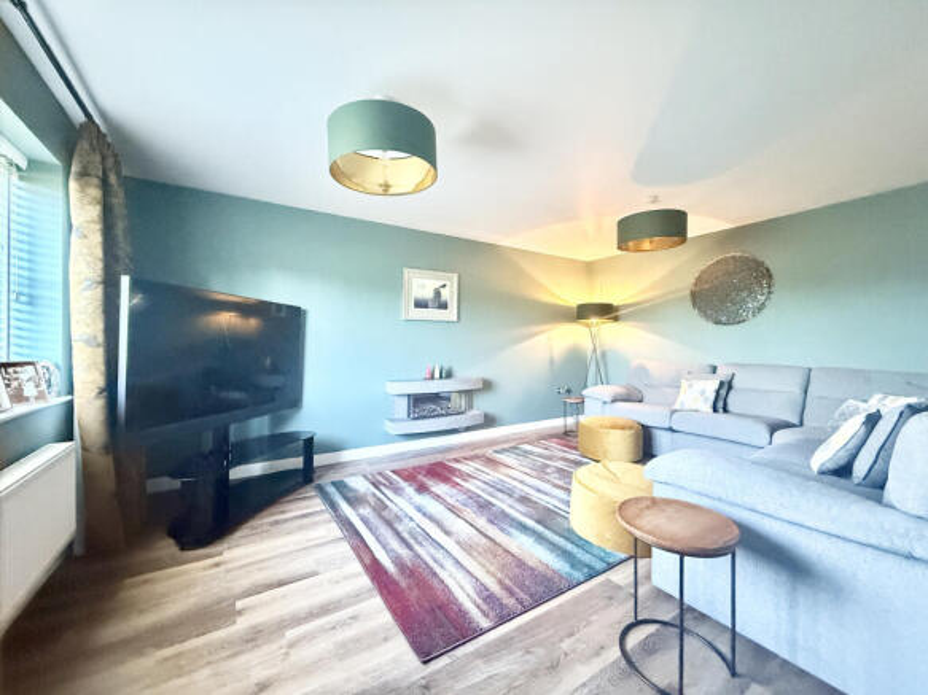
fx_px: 375
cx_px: 464
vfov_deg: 85.7
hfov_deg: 102.1
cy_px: 348
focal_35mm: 14
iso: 1000
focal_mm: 2.22
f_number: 2.2
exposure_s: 1/50
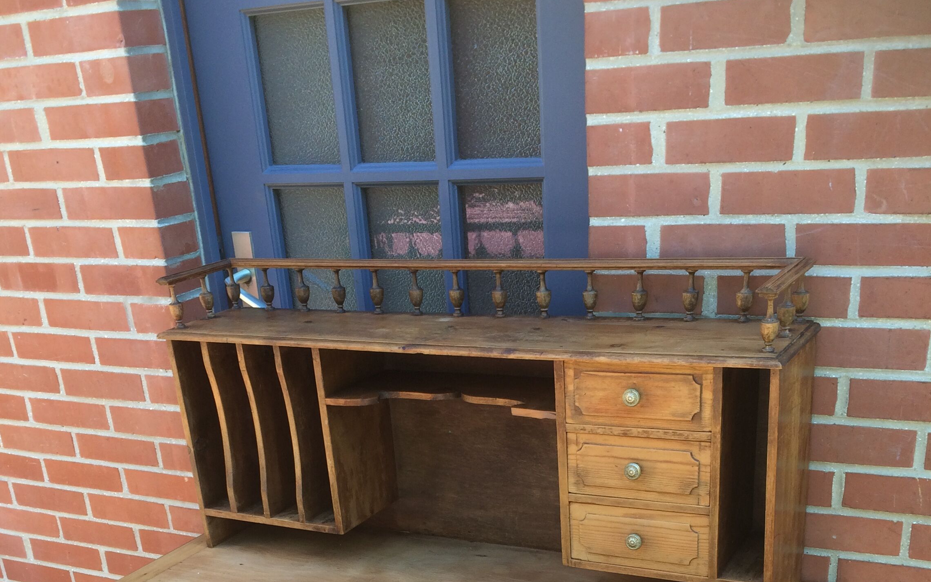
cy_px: 625
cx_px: 434
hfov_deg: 45.2
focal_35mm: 44
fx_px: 1116
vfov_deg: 27.0
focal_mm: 4.15
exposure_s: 1/100
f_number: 2.2
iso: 32
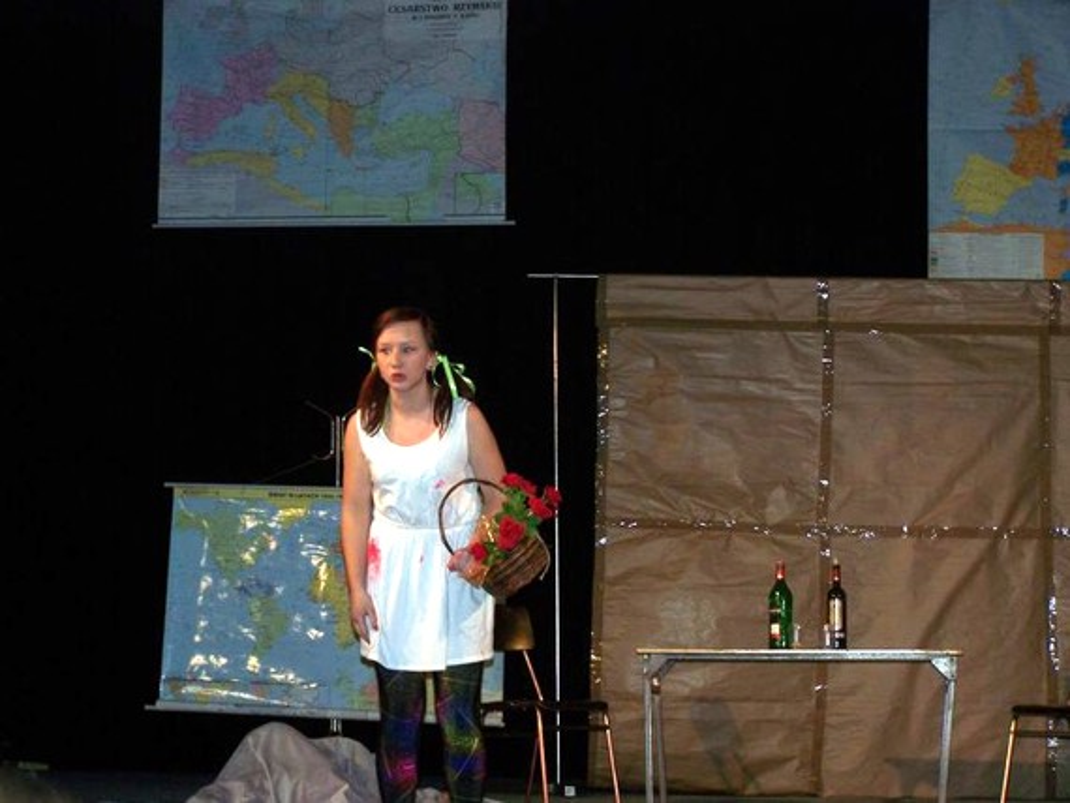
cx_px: 535
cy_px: 402
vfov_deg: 15.7
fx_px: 2907
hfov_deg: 20.9
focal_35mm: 94
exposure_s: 1/80
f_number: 3.2
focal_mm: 15.6
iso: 200
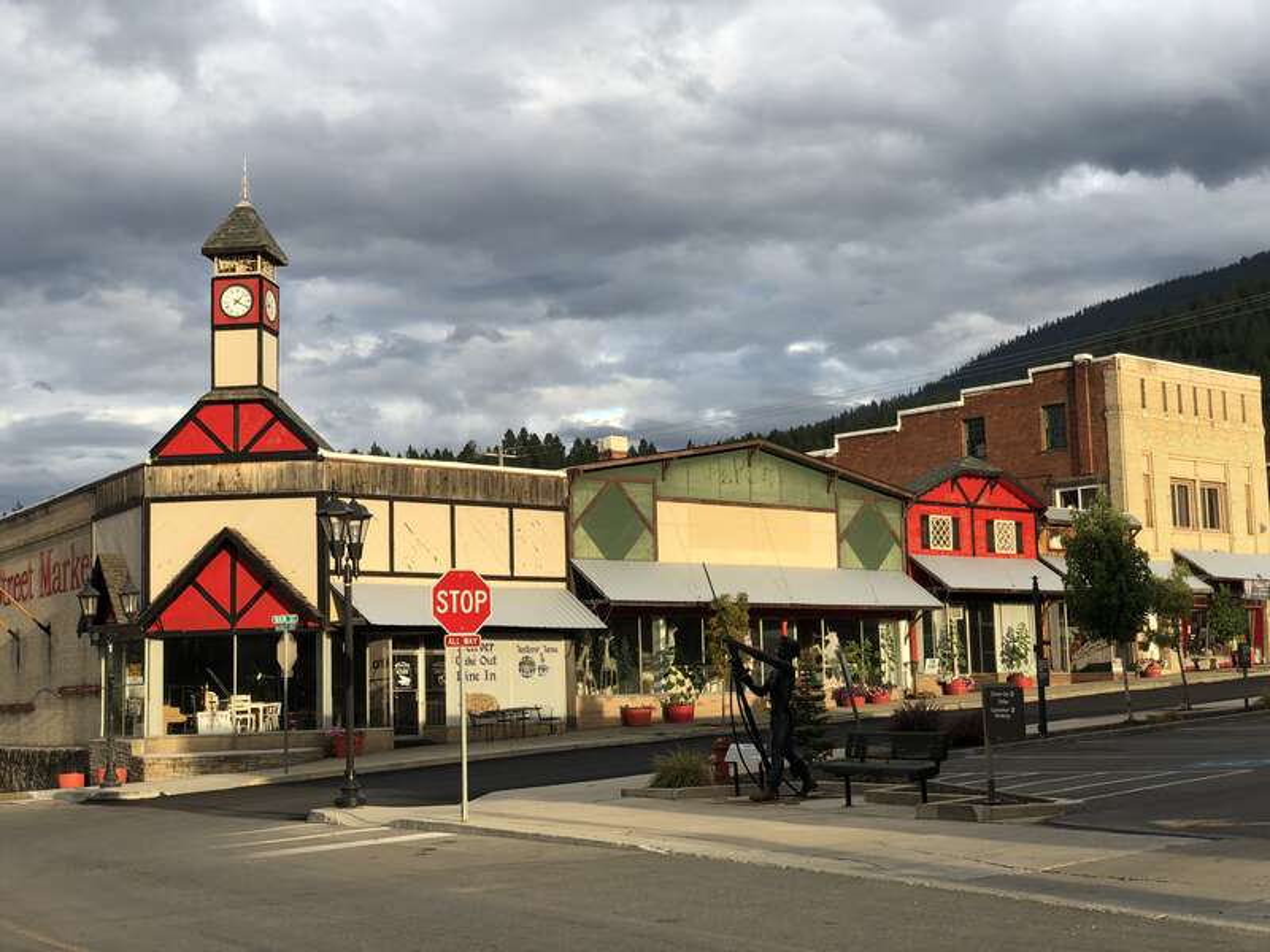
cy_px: 476
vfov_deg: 28.0
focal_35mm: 52
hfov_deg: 36.8
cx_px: 635
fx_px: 1908
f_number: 2.4
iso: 16
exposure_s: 1/121
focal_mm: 6
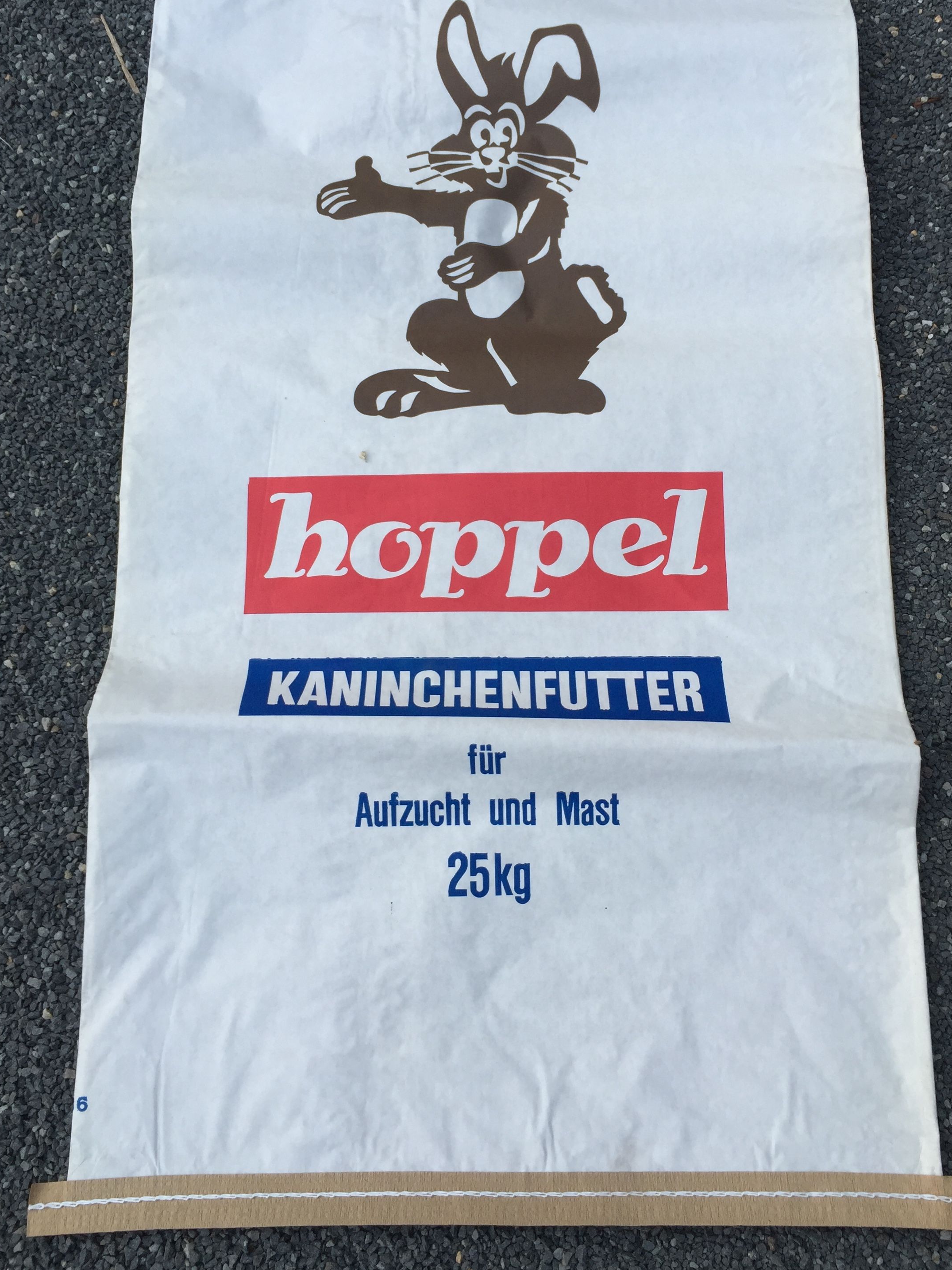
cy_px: 558
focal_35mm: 33
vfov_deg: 55.2
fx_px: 1210
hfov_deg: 42.9
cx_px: 523
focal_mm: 4.15
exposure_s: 1/233
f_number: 2.2
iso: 32
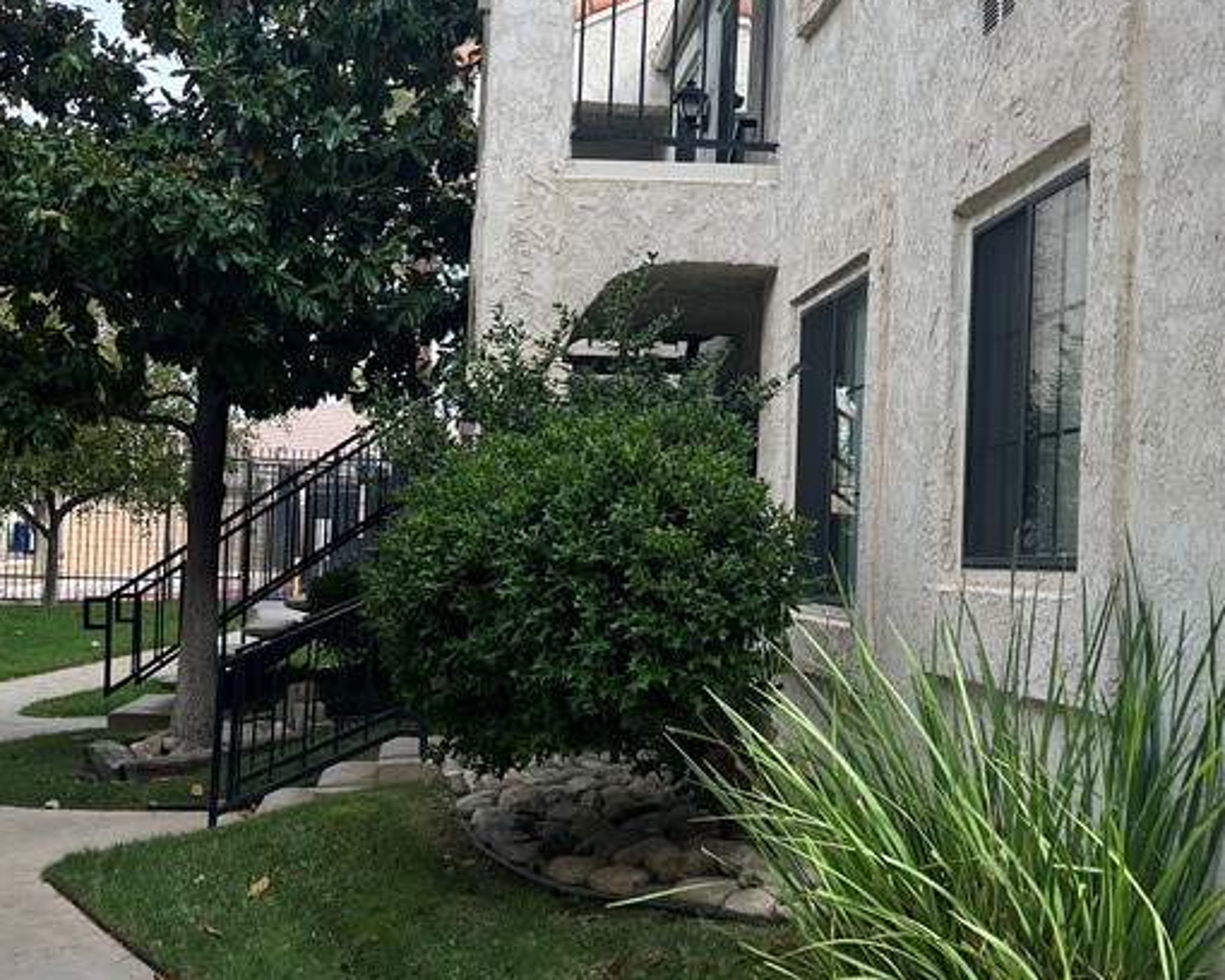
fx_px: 1849
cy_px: 485
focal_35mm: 51
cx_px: 649
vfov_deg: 29.7
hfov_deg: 36.6
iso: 50
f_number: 1.5
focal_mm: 5.7
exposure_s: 1/1224
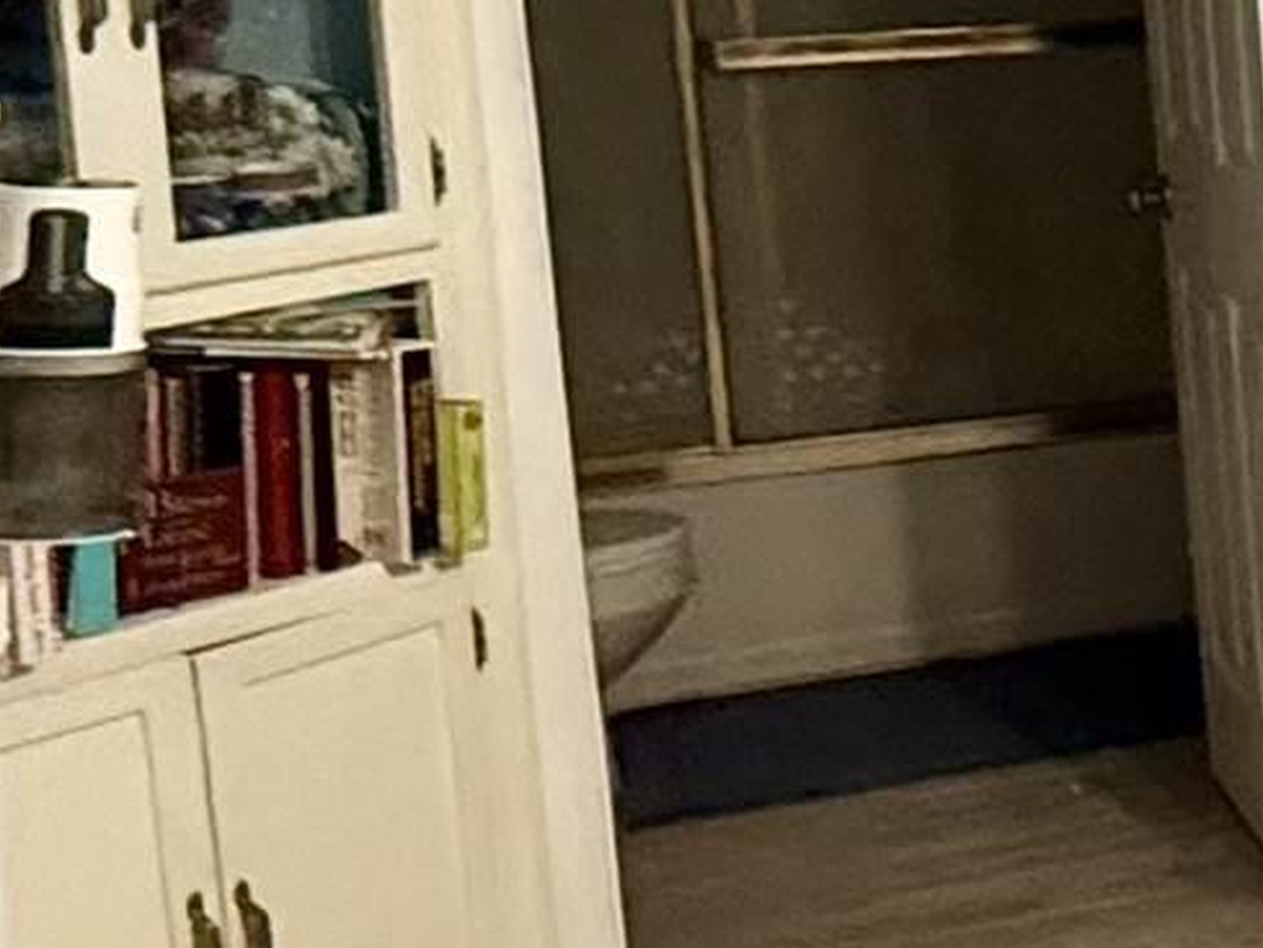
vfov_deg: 16.6
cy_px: 145
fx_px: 3212
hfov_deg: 15.0
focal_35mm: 88
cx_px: 2913
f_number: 2.2
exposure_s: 1/60
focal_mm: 2.22
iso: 640
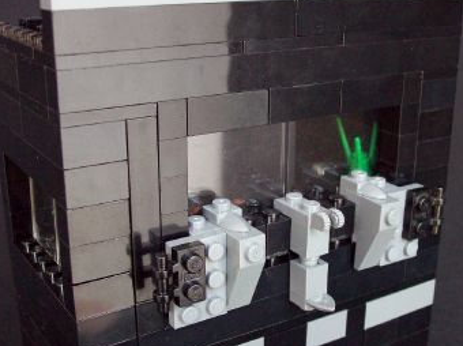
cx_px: 238
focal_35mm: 53
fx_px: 708
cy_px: 197
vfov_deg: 27.4
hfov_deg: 36.2
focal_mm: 7.6
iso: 160
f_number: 3
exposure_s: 1/8
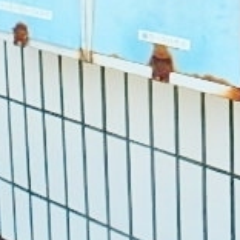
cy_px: -88
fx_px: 596
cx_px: 235
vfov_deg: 20.4
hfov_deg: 22.0
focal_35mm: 76
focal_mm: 3.7
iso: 125
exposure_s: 1/400
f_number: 3.5
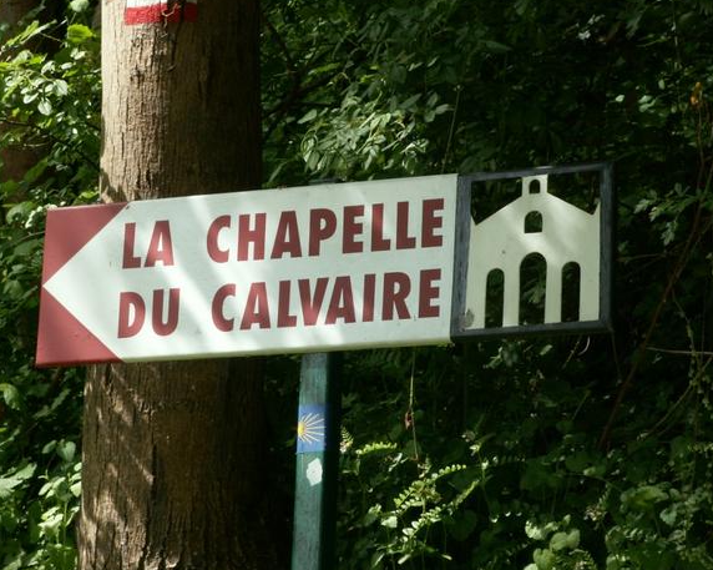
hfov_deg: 12.6
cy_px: 282
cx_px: 347
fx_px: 3227
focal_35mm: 153
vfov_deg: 10.1
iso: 50
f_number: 5.6
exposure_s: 1/80
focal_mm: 22.86
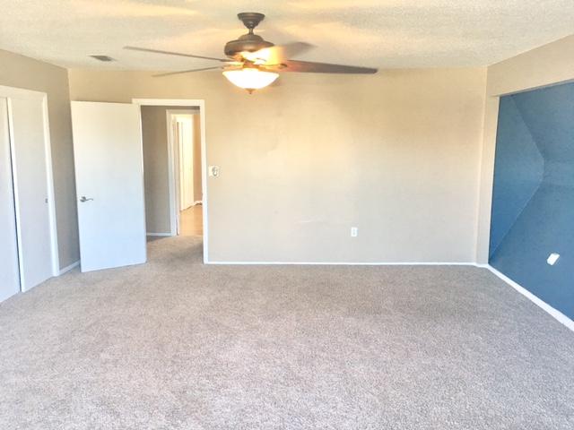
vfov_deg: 48.2
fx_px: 481
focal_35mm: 29
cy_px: 215
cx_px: 287
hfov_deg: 61.7
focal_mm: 4.15
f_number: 2.2
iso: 32
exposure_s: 1/15
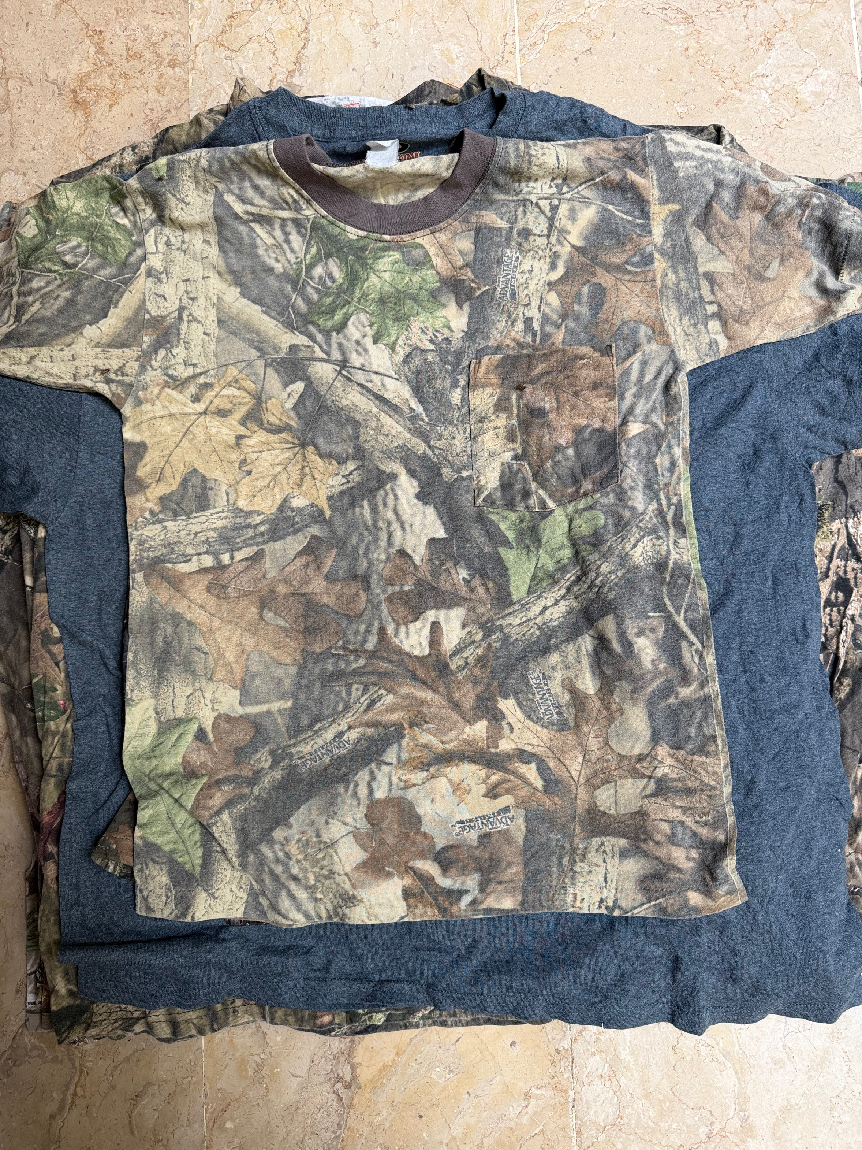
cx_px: 431
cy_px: 575
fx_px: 797
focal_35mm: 24
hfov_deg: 56.8
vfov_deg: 71.6
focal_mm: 6.76
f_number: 1.78
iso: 100
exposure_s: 1/121
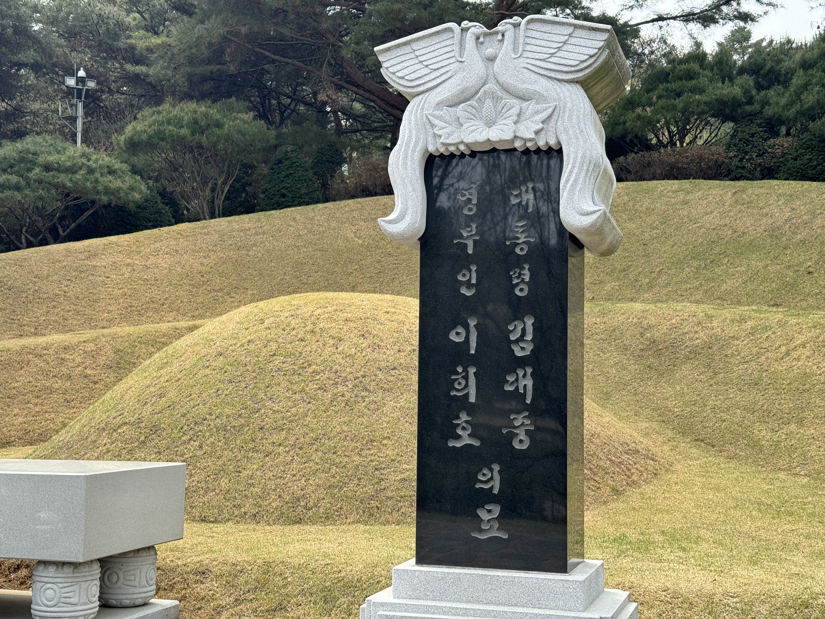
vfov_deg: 30.3
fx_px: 1144
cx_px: 412
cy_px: 310
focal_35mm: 48
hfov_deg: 39.7
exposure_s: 1/1238
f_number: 1.78
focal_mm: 6.76
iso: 64
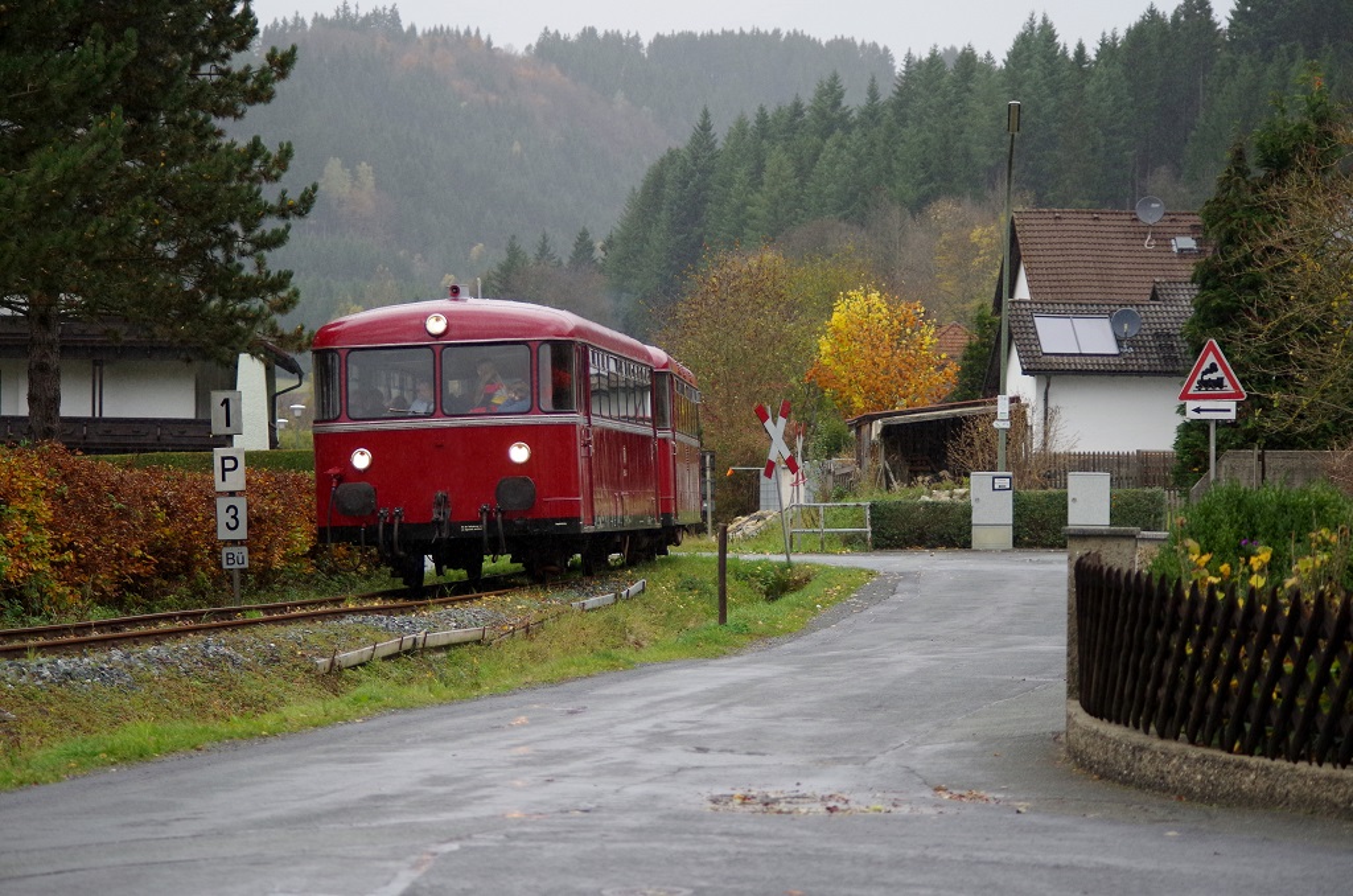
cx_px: 676
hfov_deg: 15.6
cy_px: 448
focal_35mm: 132
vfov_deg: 10.3
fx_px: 4950
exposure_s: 1/250
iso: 800
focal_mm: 87.5
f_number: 4
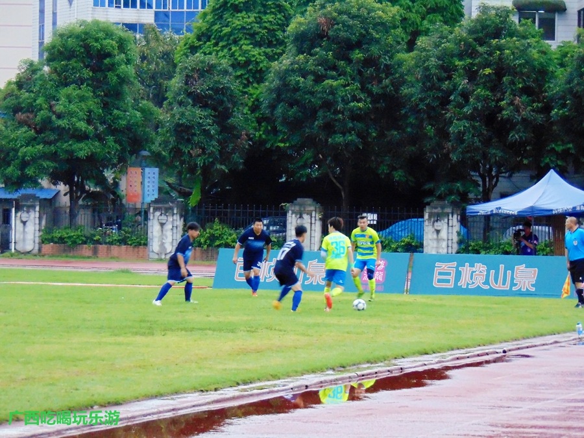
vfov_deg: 9.1
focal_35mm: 164
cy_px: 219
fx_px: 2767
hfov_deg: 12.0
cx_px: 292
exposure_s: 1/60
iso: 640
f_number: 4
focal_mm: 29.5
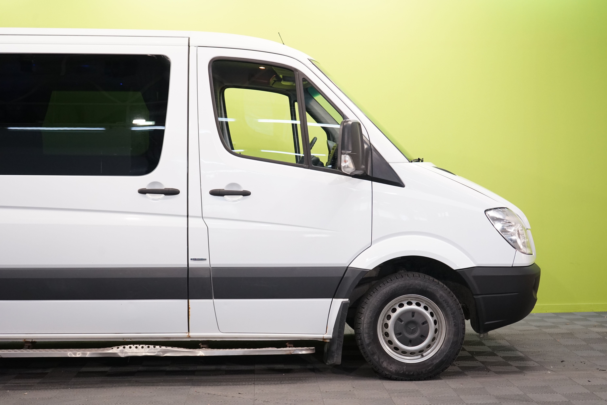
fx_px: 910
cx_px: 304
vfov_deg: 25.1
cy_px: 202
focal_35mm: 54
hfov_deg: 36.9
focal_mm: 54
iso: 2000
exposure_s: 1/125
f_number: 5.6
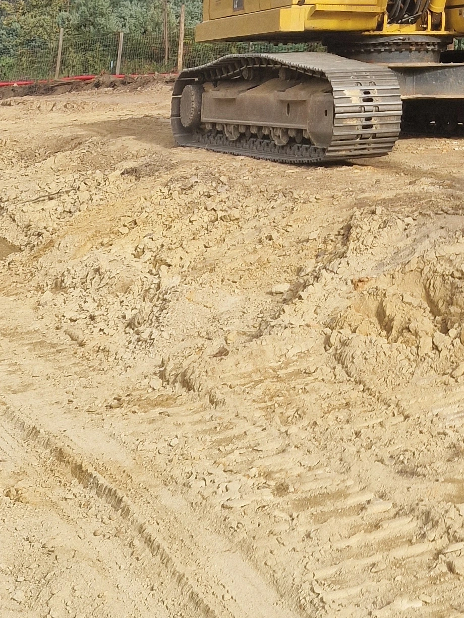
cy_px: -208
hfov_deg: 17.8
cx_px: 672
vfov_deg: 22.8
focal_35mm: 75
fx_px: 1341
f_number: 1.8
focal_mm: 6.4
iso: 50
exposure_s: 1/686
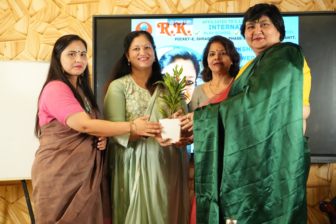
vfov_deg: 29.2
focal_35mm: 46
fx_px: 429
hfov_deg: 42.7
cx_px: 168
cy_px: 112
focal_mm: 46
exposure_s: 1/250
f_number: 5.6
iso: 10000
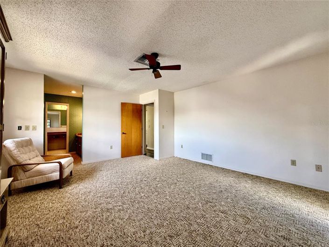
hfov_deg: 102.1
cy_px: 124
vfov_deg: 85.6
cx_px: 164
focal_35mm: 14
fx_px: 133
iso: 200
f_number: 2.2
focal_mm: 2.22
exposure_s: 1/120
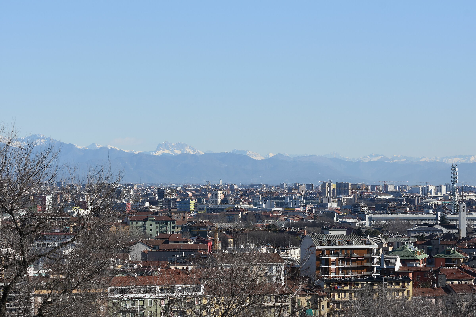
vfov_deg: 8.7
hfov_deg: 13.0
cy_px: 158
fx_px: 2082
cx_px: 238
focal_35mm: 158
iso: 160
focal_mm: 105
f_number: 8
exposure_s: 1/800
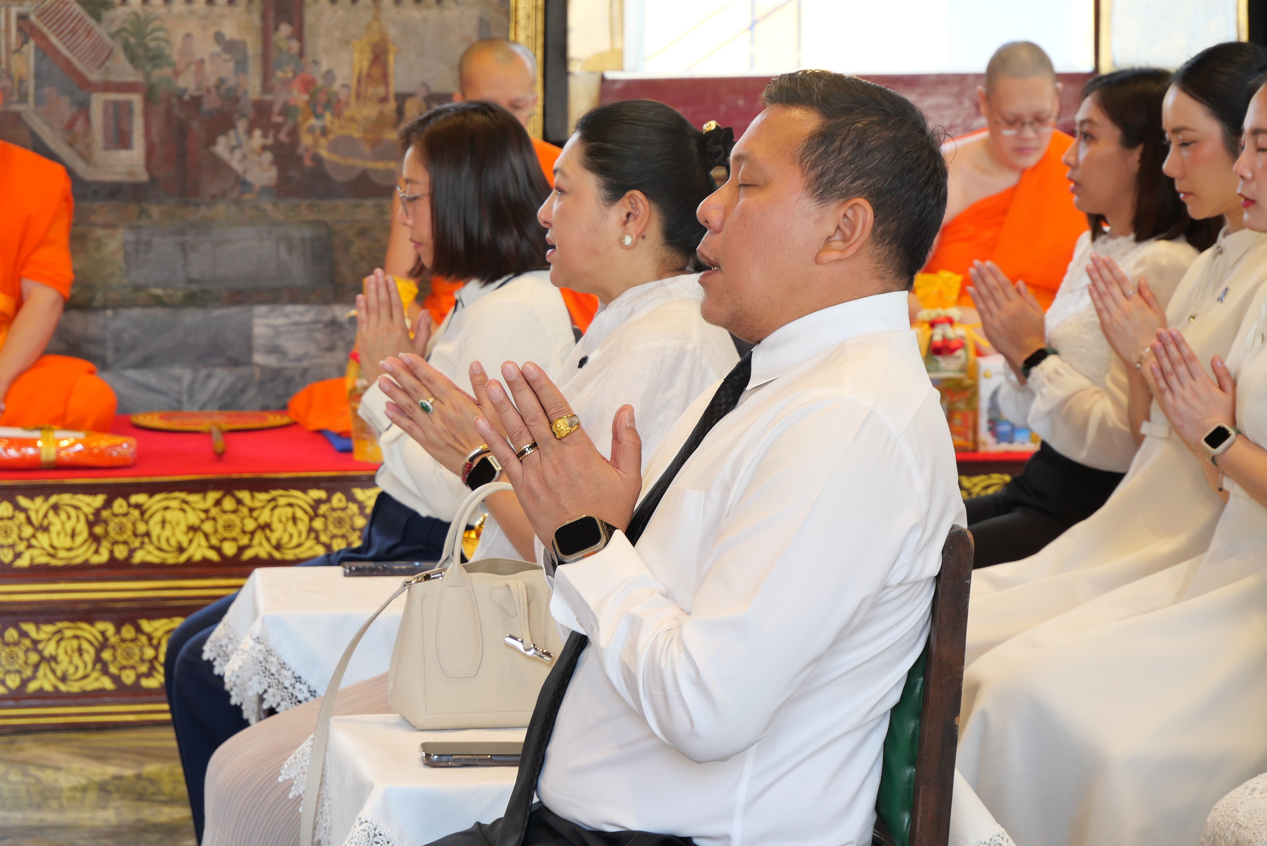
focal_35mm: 124
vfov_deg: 11.1
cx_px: 634
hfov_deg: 16.5
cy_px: 423
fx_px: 4367
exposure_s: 1/6
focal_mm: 60
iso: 200
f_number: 5.6
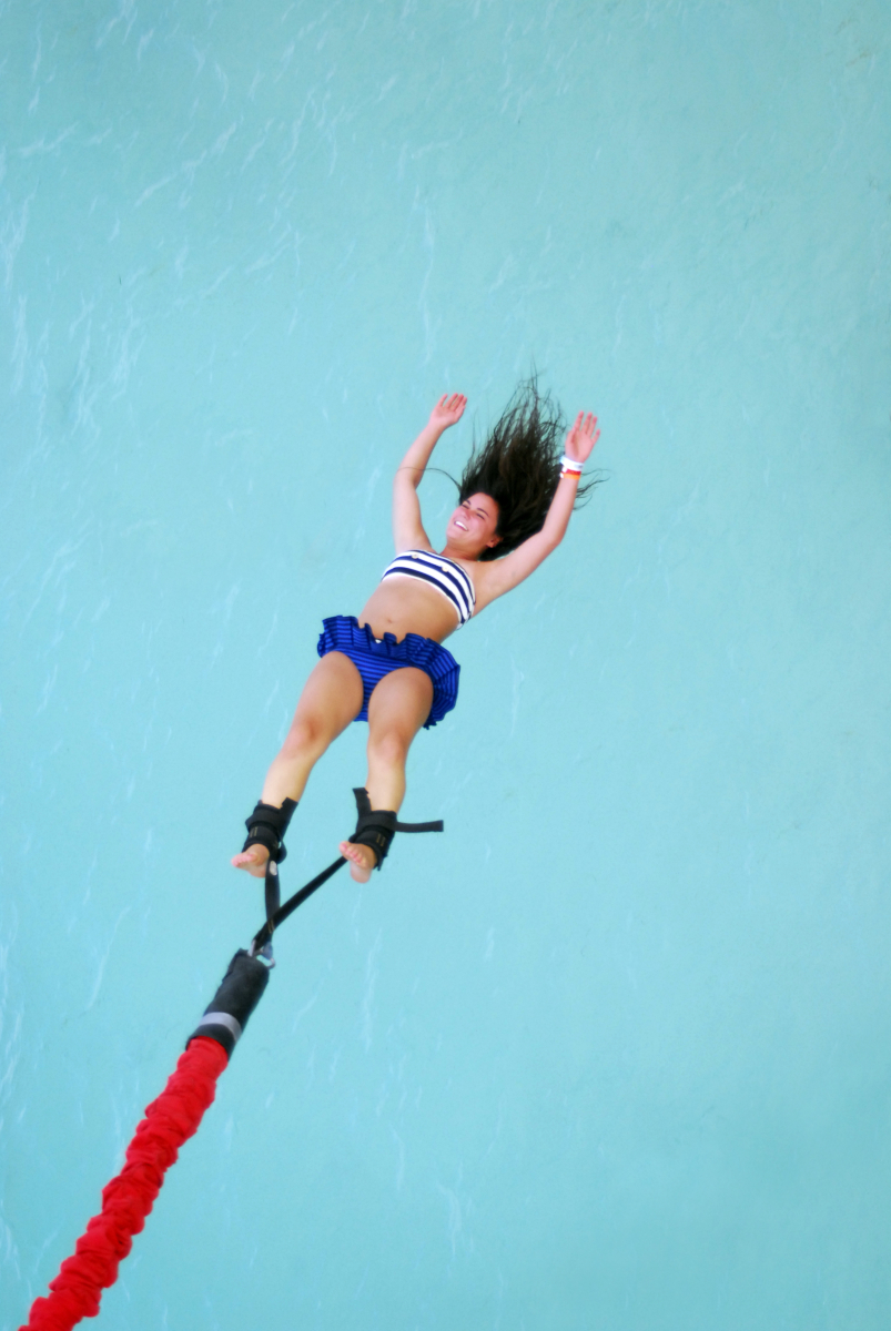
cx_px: 446
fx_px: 2777
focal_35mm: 75
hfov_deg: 18.2
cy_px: 666
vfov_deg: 27.0
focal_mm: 50
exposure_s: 1/200
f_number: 4.5
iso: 500
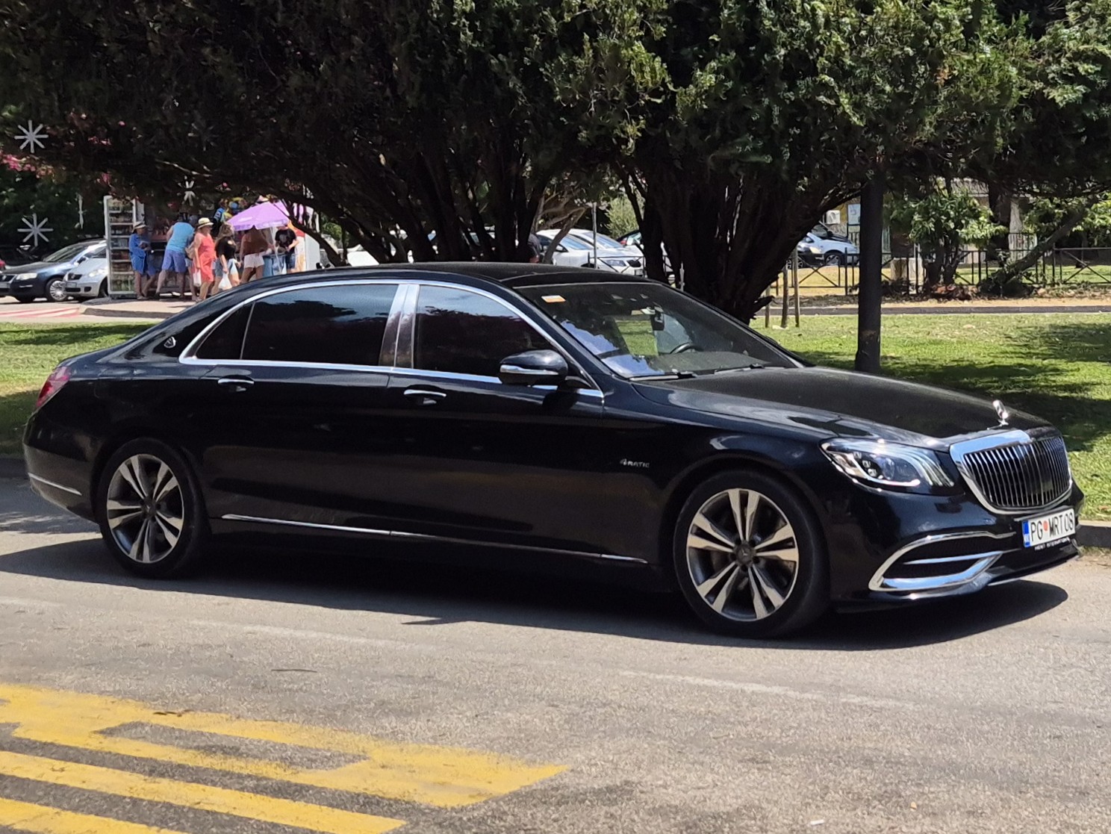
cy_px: 417
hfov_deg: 73.9
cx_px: 556
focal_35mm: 23
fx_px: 738
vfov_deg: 58.9
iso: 25
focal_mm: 5.4
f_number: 1.8
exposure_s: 1/1412
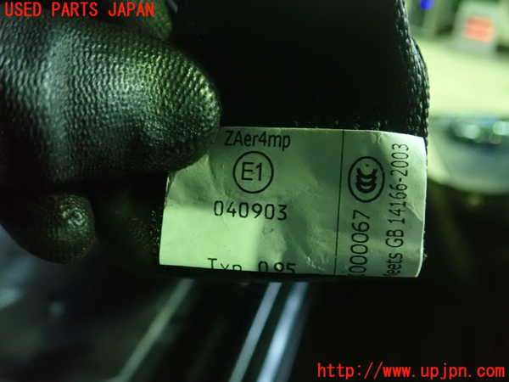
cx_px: 254
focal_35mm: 30
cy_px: 191
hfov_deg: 60.0
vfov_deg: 46.8
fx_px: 441
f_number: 2.3
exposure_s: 1/25
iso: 1600
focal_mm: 5.5
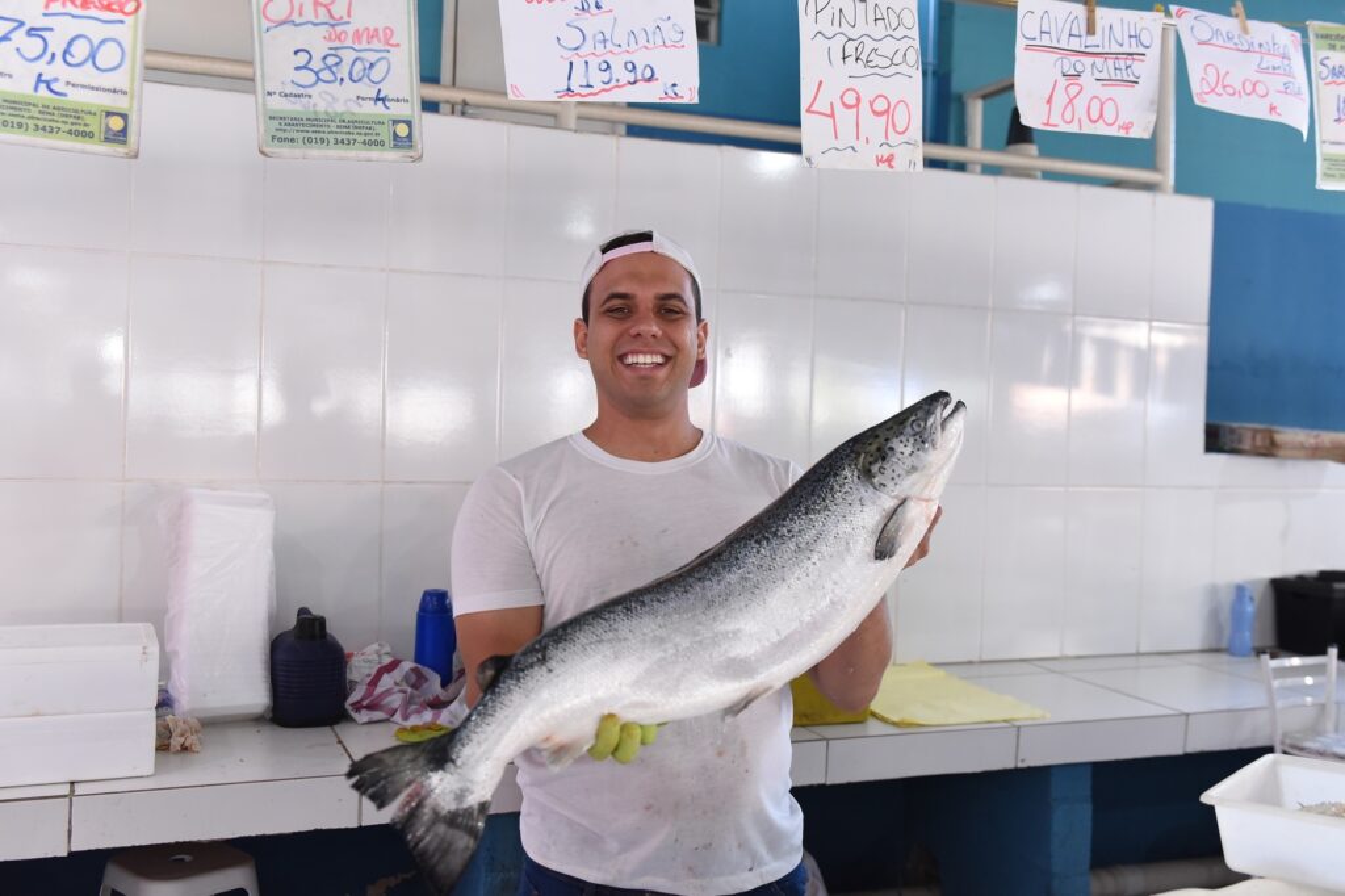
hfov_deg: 50.7
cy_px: 448
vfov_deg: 35.0
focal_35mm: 38
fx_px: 1419
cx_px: 672
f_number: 4
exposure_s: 1/160
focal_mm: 38
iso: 2500
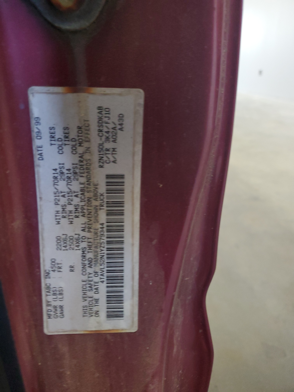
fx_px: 294
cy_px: 196
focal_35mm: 26
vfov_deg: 67.3
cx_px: 147
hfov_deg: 53.1
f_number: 1.5
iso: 213
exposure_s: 1/60.2
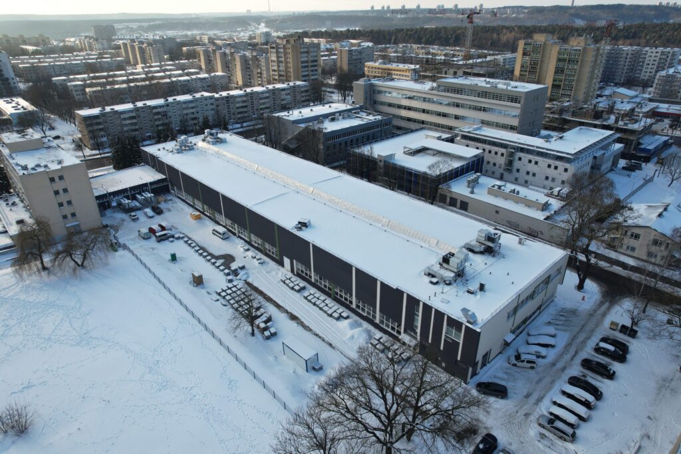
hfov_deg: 78.6
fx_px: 416
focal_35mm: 22
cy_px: 227
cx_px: 340
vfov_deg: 57.2
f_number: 2.8
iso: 110
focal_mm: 8.38
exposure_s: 1/725
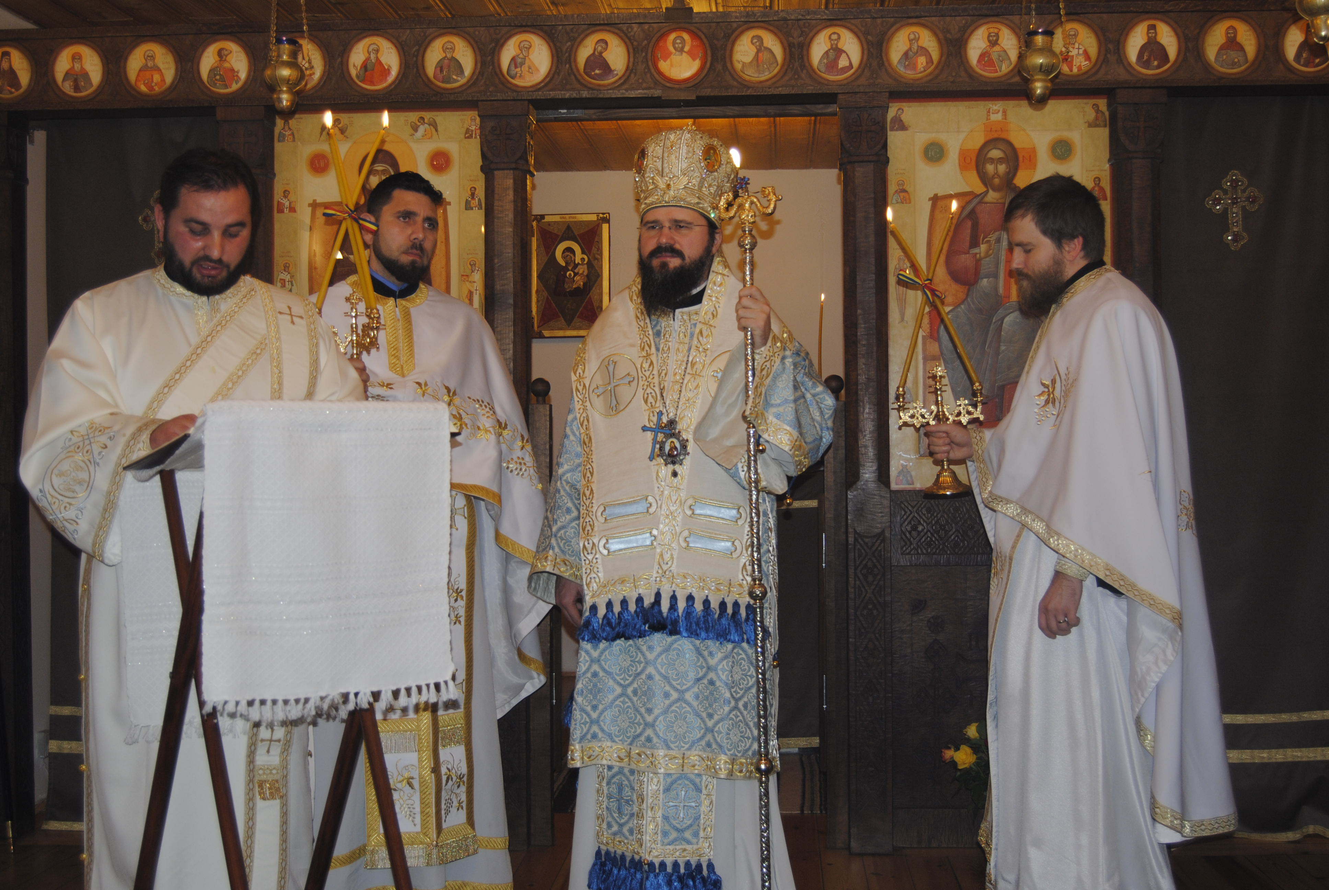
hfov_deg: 46.3
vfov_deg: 32.0
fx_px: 1552
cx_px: 664
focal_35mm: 42
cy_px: 445
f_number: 4
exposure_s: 1/60
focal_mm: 28
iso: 200
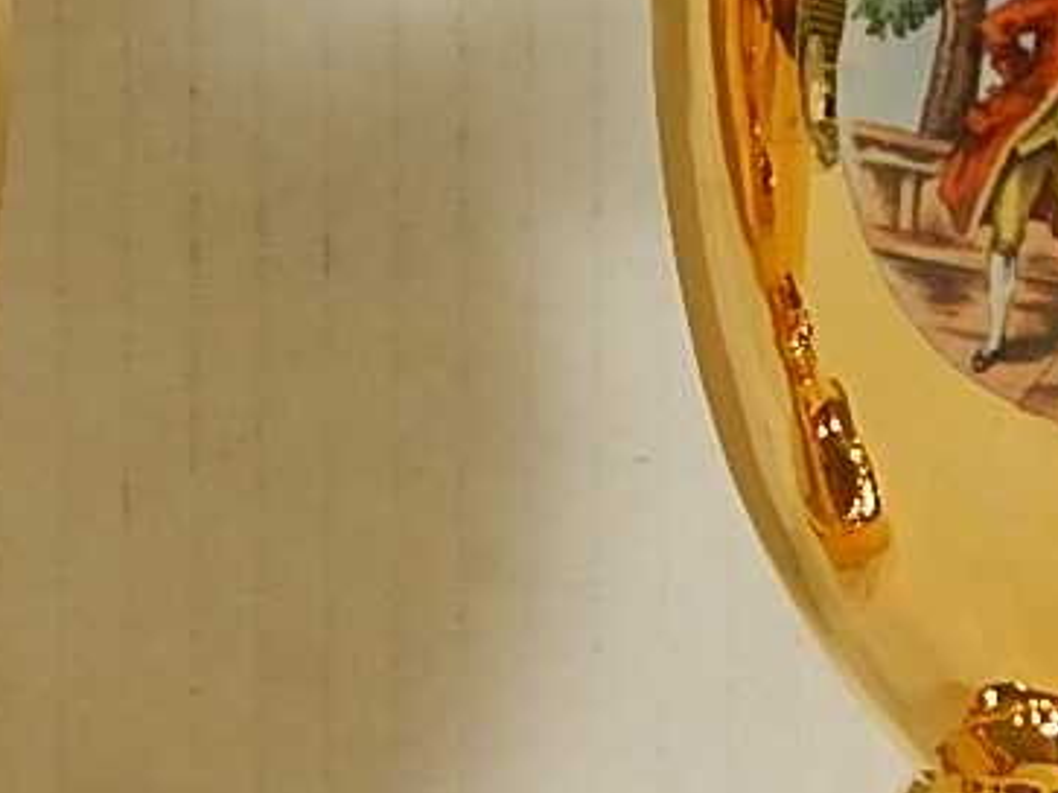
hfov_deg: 13.1
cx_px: 259
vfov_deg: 9.9
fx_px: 4583
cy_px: 187
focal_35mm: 150
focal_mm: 6.1
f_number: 3.3
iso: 125
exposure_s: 1/50
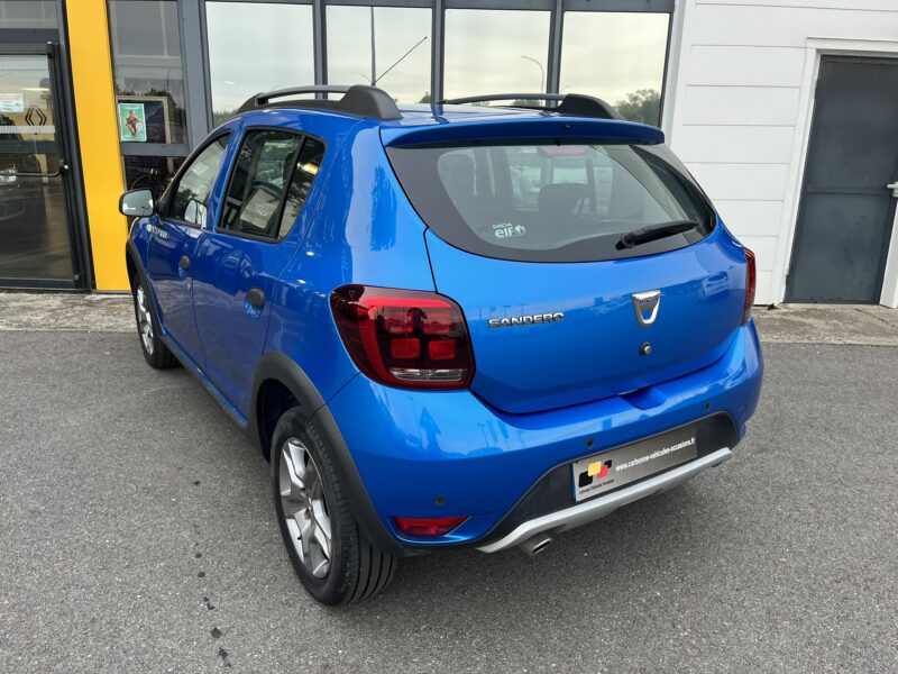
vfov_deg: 53.1
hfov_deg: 67.3
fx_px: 674
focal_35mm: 26
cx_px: 449
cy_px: 337
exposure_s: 1/121
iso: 80
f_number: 1.6
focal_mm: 5.1
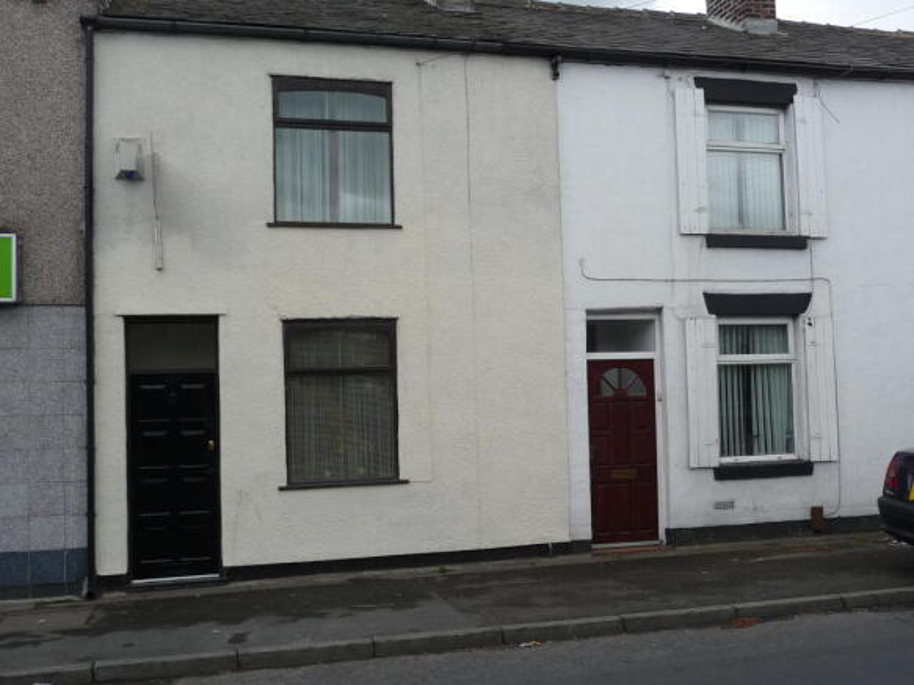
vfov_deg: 37.7
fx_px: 1003
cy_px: 342
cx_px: 457
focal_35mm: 38
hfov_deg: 49.0
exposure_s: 1/320
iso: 100
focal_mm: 4.7
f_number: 3.3
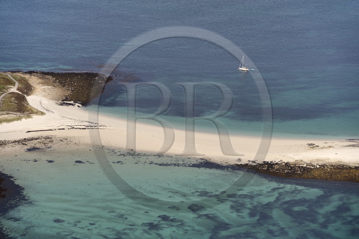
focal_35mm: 160
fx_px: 1594
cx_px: 180
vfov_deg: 8.6
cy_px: 120
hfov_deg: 12.8
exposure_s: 1/1000
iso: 400
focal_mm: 160
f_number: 6.3
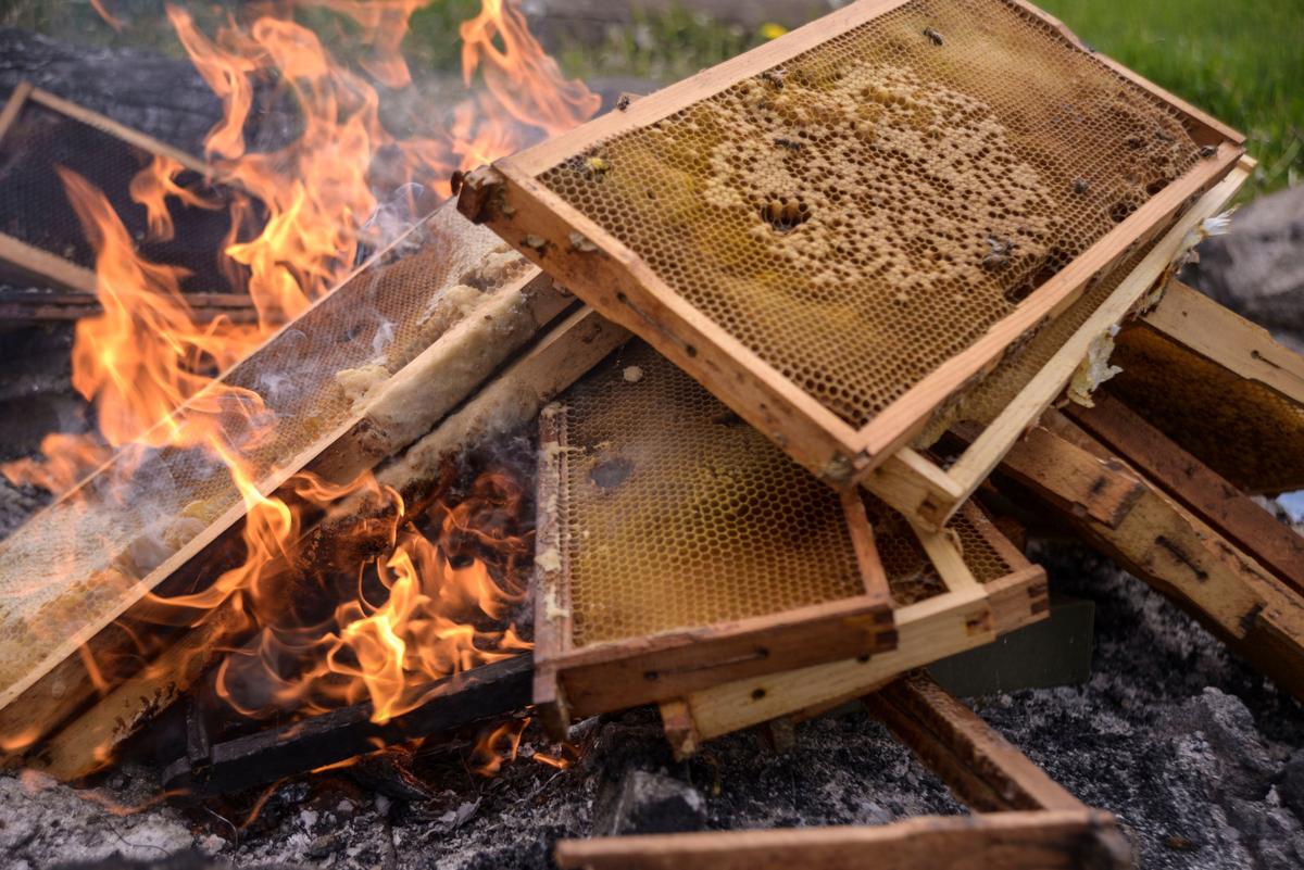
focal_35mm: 42
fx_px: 1522
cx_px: 652
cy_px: 435
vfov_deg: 31.9
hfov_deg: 46.4
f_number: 3.3
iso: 100
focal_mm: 42
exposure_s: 1/640
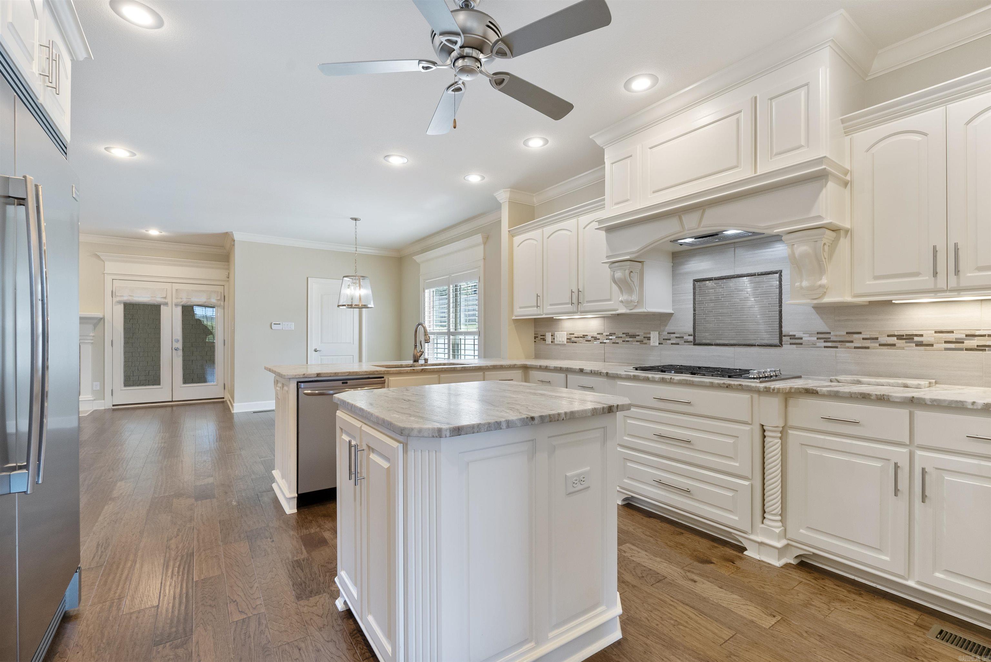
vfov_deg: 73.8
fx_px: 441
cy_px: 331
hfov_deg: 96.7
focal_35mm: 16
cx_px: 496
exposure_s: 1/6
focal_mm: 16
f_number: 9
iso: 640
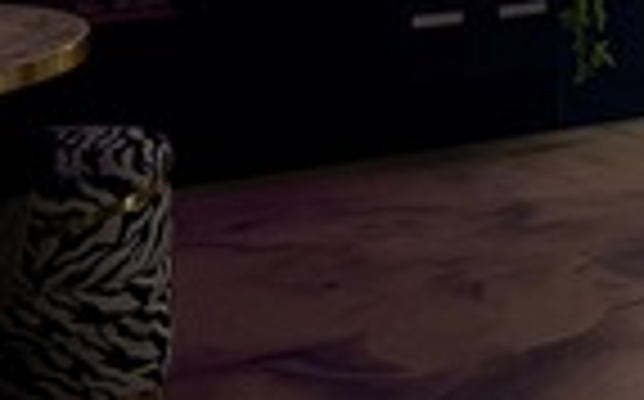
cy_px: -360
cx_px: 802
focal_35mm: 107
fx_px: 1876
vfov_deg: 11.2
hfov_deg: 18.3
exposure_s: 1/76
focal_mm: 6.76
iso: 125
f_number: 1.78
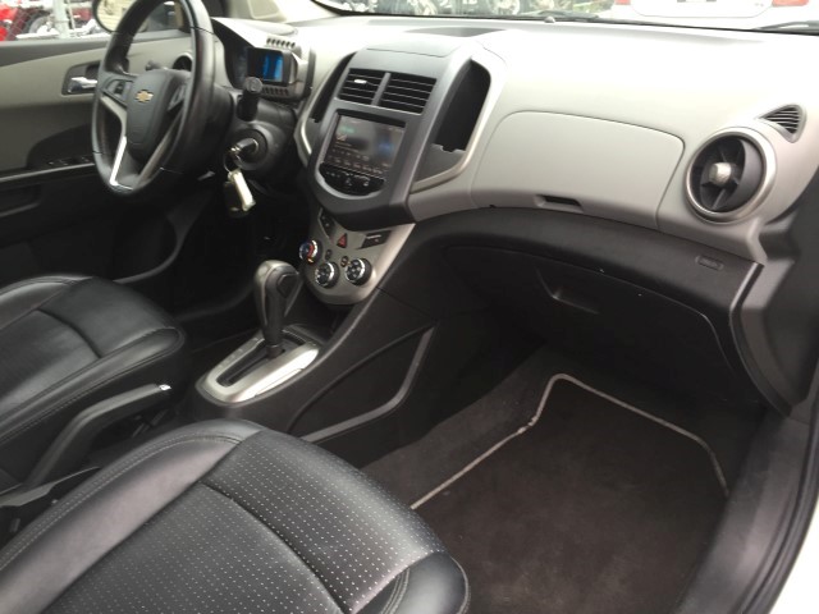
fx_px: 686
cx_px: 410
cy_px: 307
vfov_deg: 48.2
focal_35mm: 29
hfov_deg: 61.7
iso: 40
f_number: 2.2
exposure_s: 1/60
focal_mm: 4.15
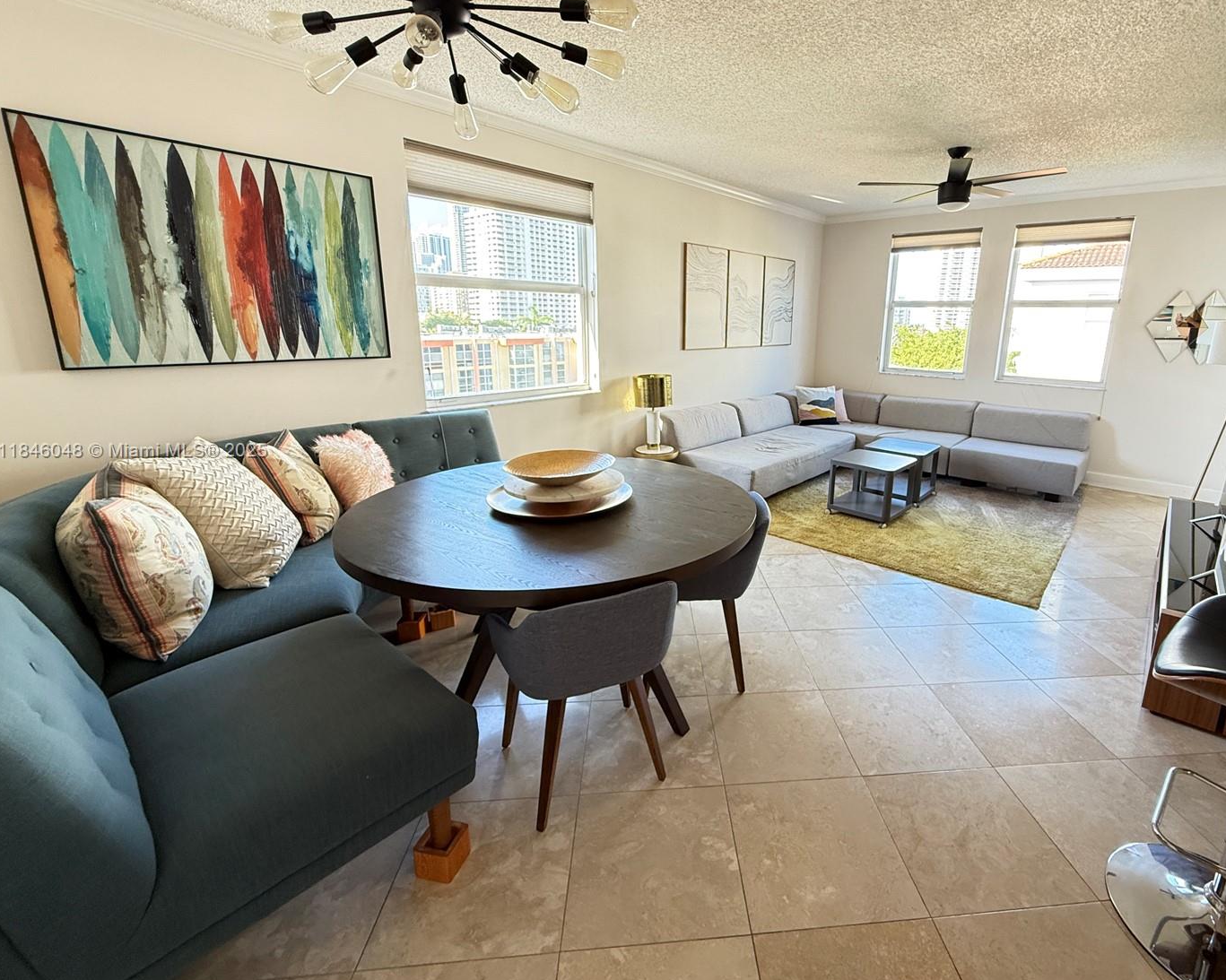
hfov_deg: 92.5
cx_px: 698
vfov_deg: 80.2
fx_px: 580
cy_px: 452
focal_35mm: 16
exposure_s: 1/99
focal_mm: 2.22
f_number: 2.2
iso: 320
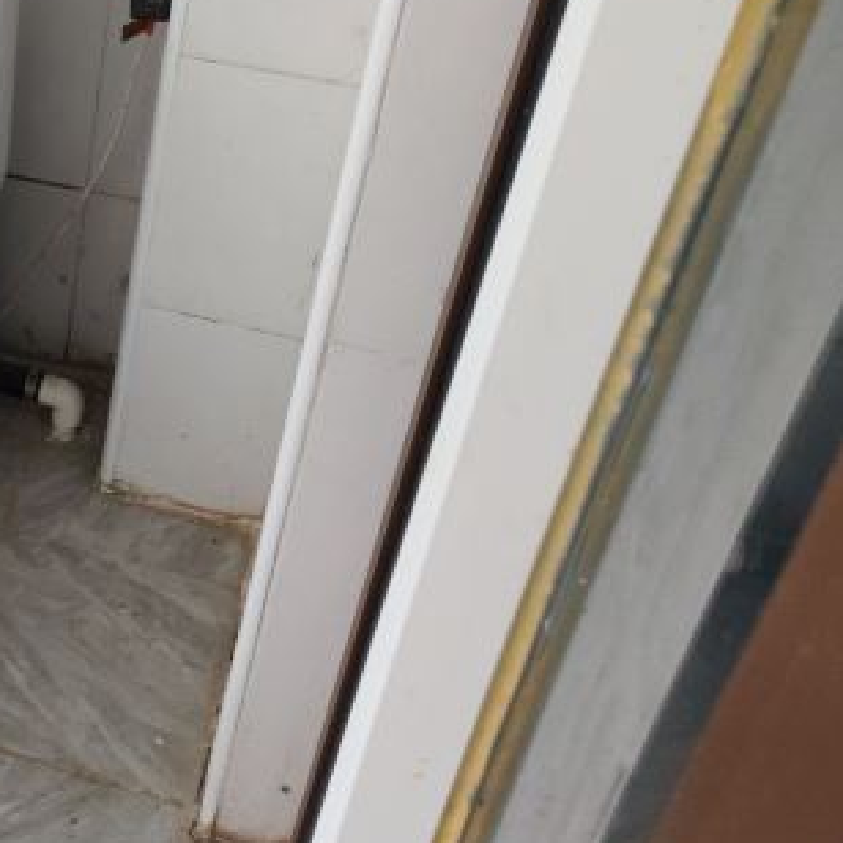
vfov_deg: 27.5
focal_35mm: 62
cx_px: -244
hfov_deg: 24.3
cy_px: 255
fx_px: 1708
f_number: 1.95
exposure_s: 1/100
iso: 320
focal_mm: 5.52
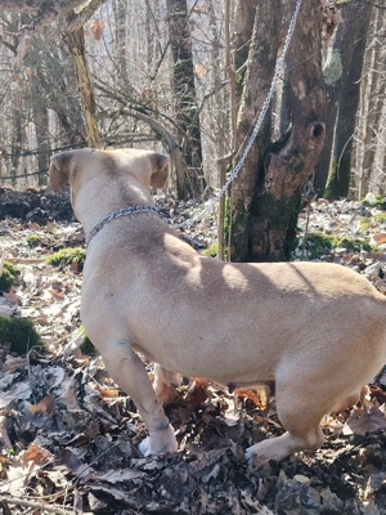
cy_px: 258
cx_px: 193
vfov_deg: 39.7
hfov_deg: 30.3
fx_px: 714
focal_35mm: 48
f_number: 1.75
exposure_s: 1/153
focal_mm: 5.25
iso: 100
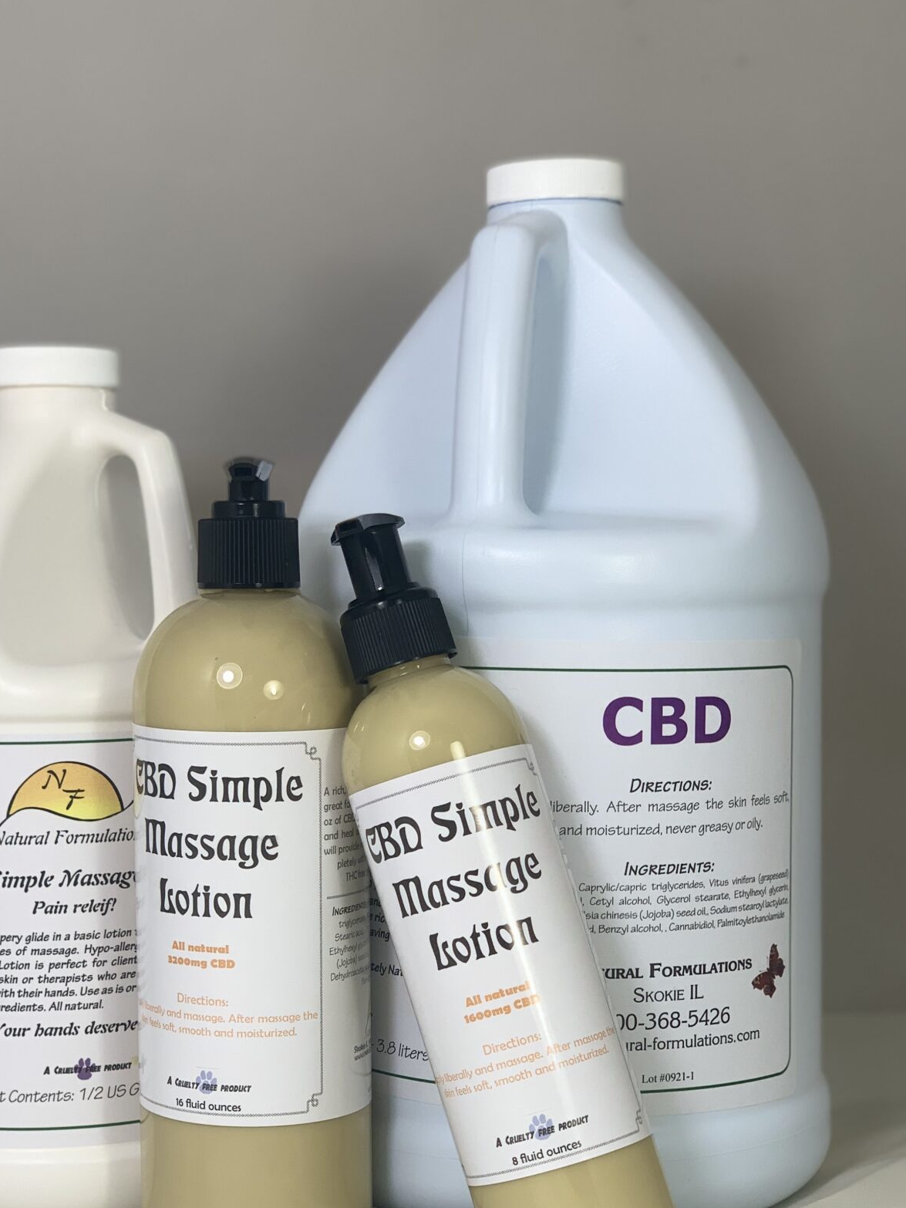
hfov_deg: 21.6
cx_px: 376
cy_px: 744
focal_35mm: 68
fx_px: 2372
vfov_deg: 28.5
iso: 16
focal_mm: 6
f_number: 2.4
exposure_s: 1/120
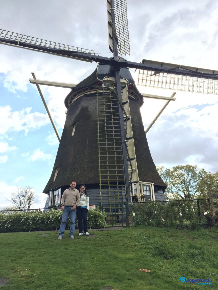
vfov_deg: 61.7
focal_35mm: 29
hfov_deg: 48.2
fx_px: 244
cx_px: 109
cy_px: 145
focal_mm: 4.15
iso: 32
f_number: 2.2
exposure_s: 1/942
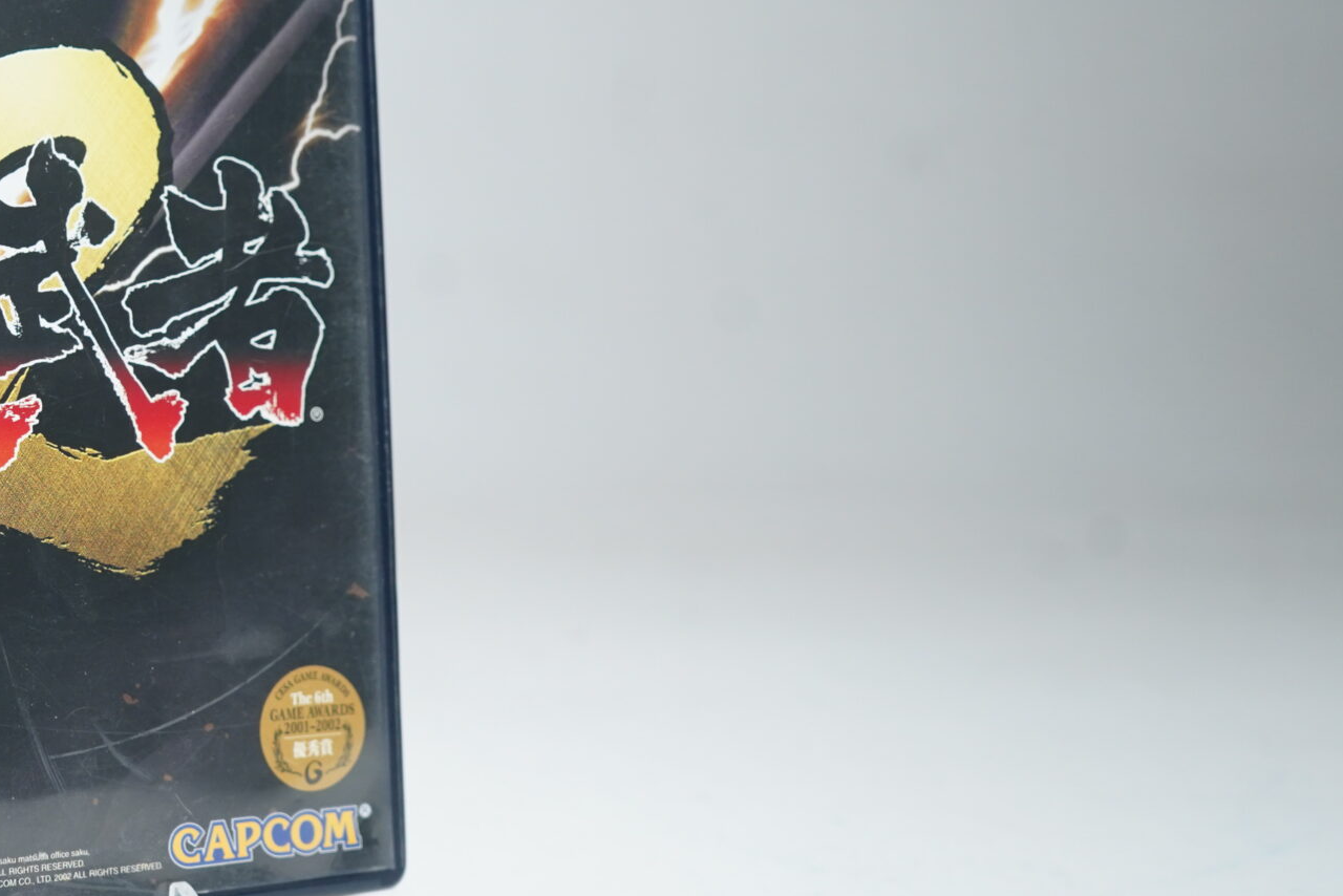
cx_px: 7
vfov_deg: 23.3
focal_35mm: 58
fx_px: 2164
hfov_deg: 31.9
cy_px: 300
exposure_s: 1/30
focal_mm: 29
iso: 800
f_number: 5
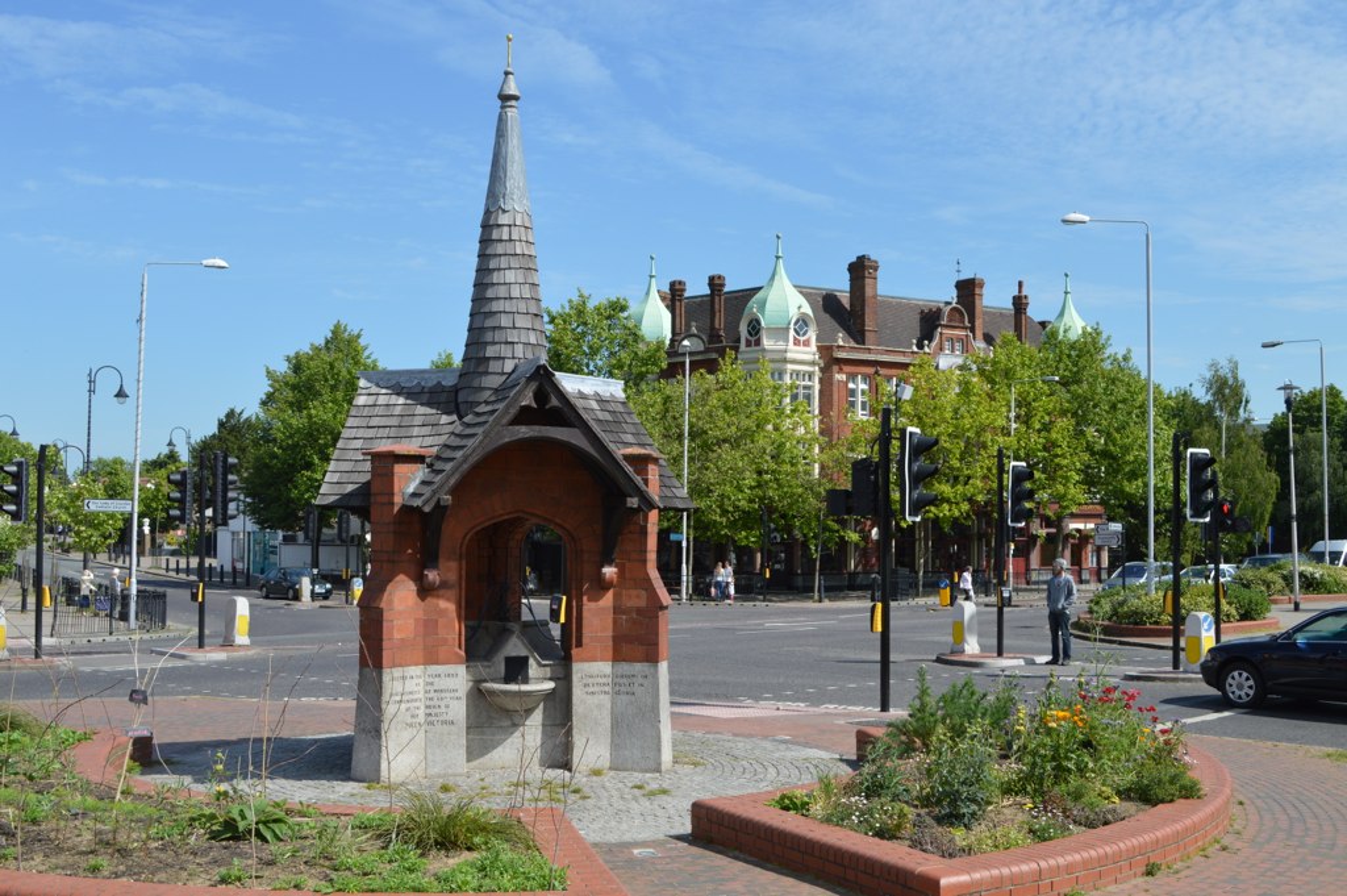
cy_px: 448
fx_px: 1458
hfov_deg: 49.6
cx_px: 674
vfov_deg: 34.2
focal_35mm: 39
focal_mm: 26
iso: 200
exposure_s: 1/400
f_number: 10
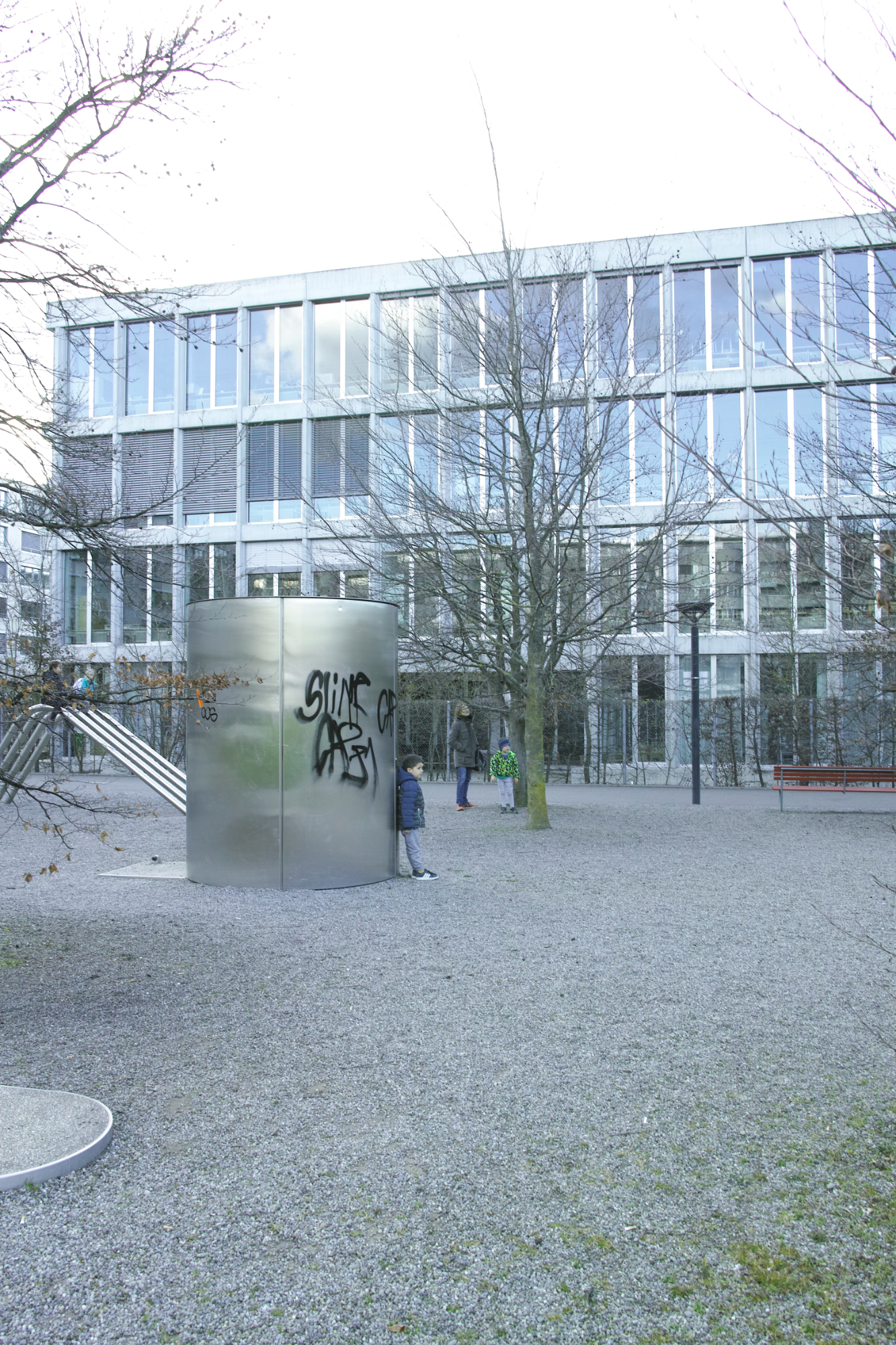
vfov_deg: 65.5
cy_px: 672
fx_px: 1045
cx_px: 448
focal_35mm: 28
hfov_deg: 46.4
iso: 200
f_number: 4.5
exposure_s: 1/80
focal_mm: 19
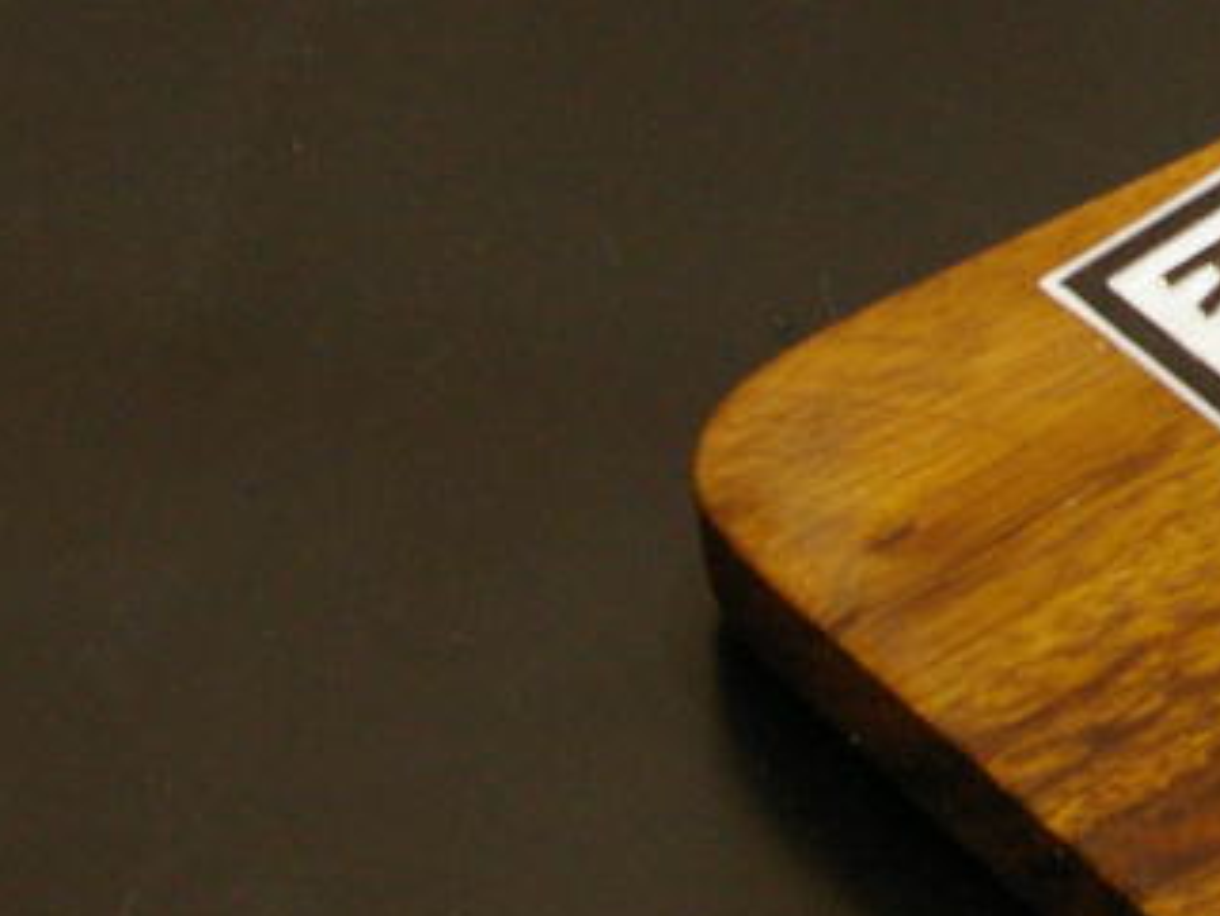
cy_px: -646
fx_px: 8507
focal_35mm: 241
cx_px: 1874
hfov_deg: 8.0
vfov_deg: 6.1
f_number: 5.6
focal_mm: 35
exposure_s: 1/20
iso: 800
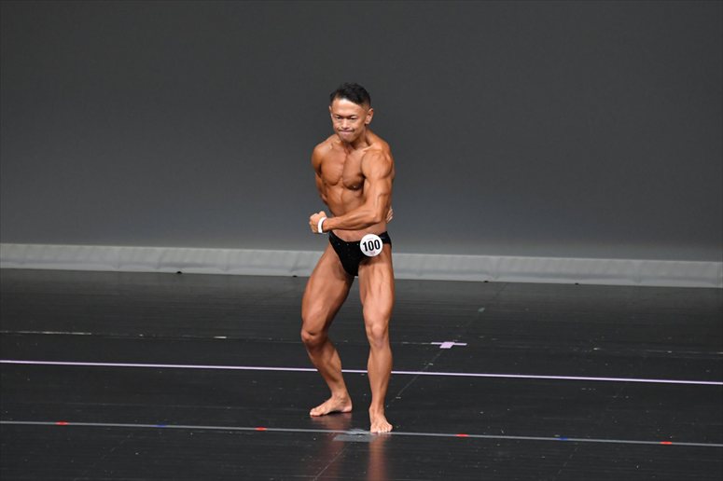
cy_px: 240
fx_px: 6925
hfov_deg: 6.0
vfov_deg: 4.0
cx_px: 362
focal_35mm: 345
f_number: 5.6
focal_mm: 230
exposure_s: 1/400
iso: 4000
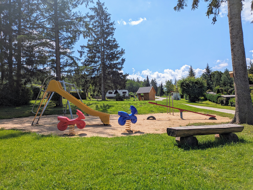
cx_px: 126
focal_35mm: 25
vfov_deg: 54.9
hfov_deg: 69.4
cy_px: 95
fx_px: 183
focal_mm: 5.43
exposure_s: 1/3086
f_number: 1.89
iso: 46
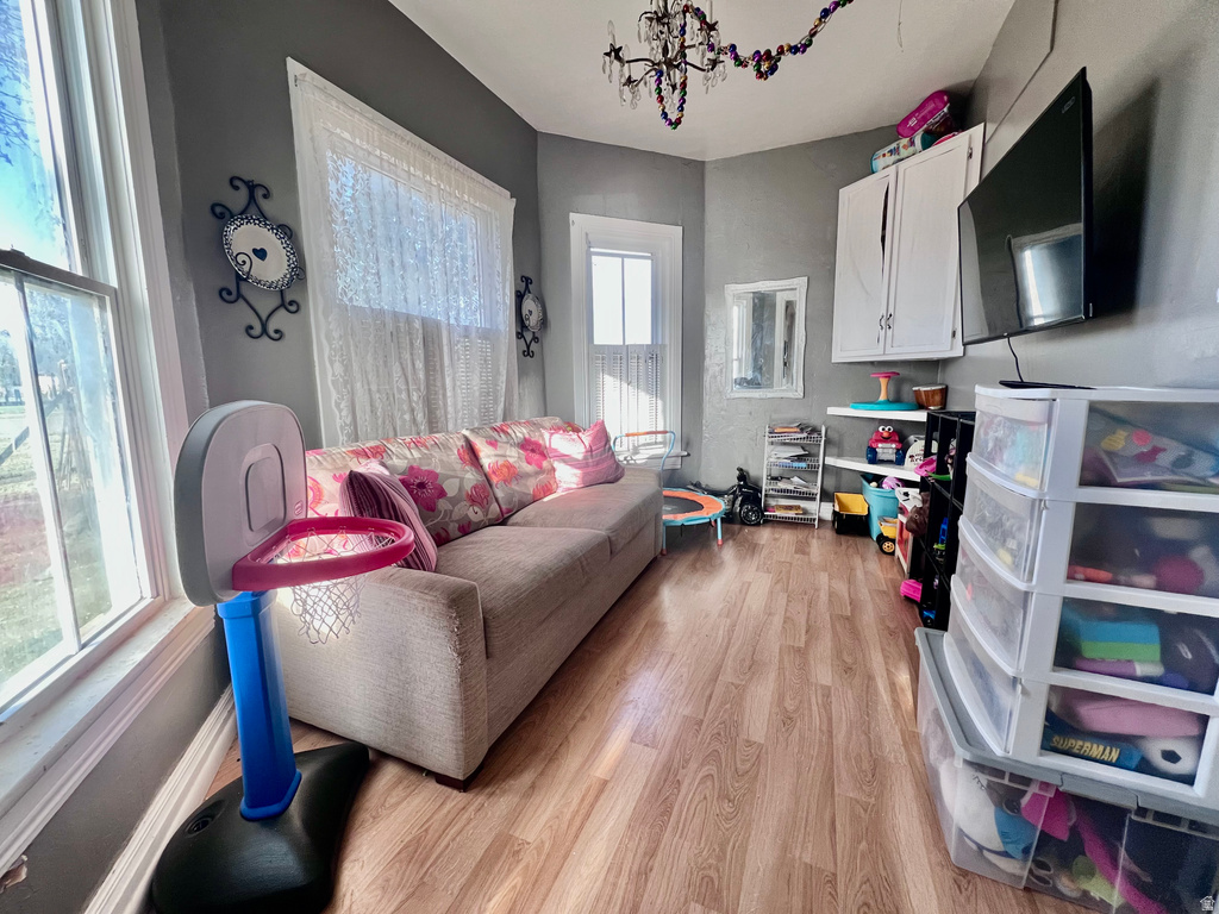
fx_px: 458
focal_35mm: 13
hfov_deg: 106.2
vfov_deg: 89.9
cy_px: 457
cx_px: 610
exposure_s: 1/99
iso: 250
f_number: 1.8
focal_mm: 1.57
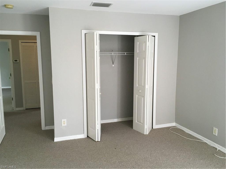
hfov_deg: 61.7
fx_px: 189
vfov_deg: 48.2
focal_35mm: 29
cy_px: 84
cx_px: 113
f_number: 2.2
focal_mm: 4.15
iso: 50
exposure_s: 1/33
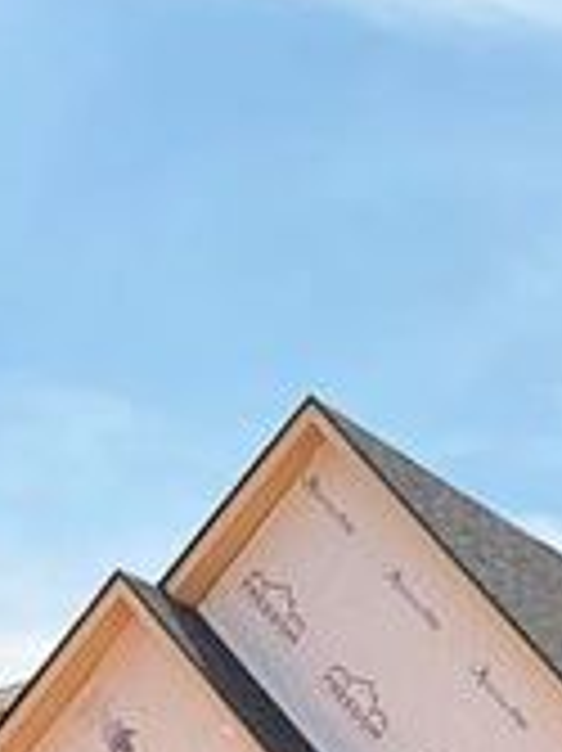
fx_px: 2081
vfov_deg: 18.2
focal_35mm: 96
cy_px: 1123
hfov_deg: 14.5
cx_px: 787
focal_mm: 6.76
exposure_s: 1/2053
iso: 100
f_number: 1.78
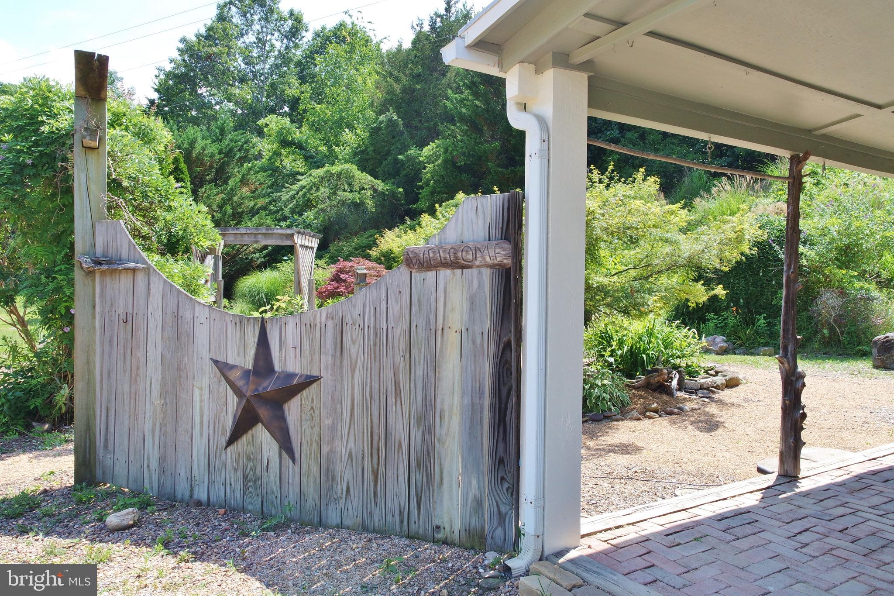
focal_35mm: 24
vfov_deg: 53.1
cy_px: 298
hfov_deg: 73.7
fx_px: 596
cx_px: 447
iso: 160
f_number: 7.1
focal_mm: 9
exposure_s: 1/160
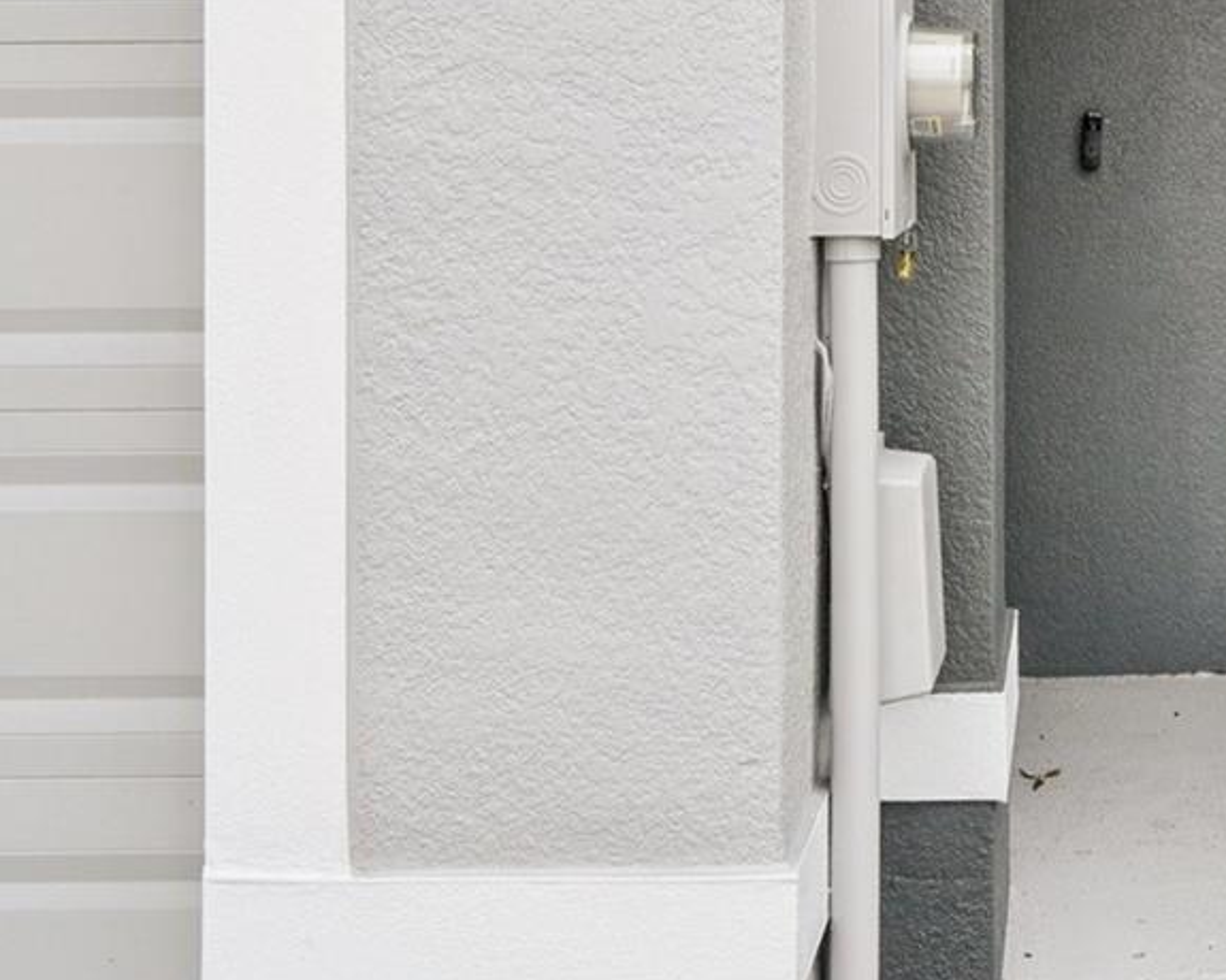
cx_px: 1090
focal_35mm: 47
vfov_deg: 30.8
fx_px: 1705
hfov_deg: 37.1
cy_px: 126
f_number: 8
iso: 100
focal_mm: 12
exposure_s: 1/90
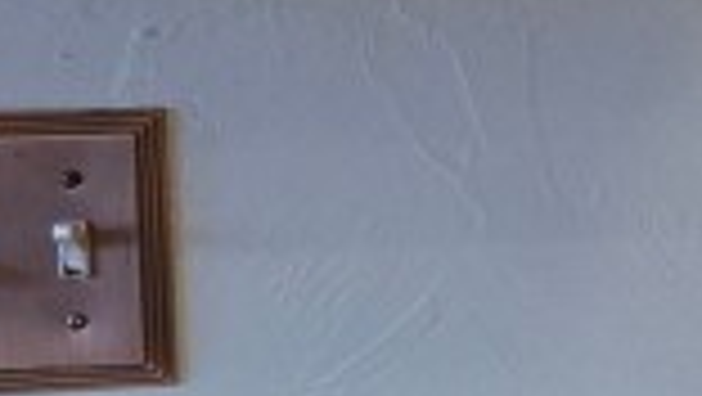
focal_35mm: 164
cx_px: 1962
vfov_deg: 7.4
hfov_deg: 10.3
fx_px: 3055
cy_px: 122
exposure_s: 1/120
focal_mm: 6.3
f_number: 1.7
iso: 500
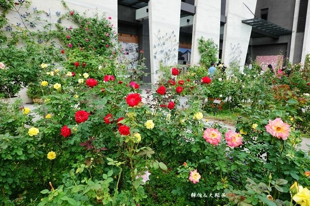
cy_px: 103
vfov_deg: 53.1
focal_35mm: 24
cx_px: 155
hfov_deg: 73.8
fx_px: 207
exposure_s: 1/125
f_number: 2.8
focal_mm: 9
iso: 125
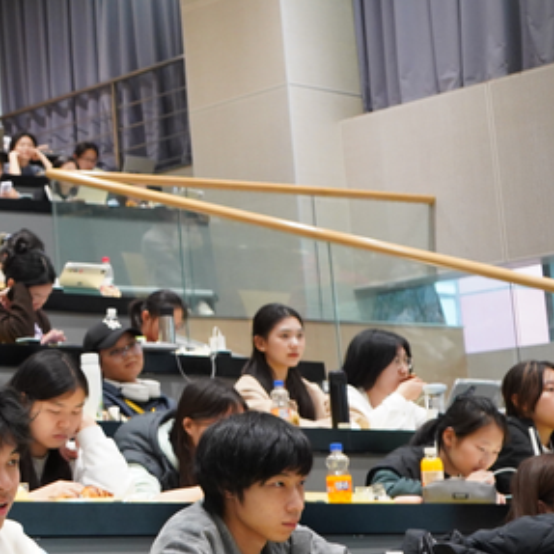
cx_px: -326
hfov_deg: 16.1
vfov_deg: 17.9
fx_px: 1756
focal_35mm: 97
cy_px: 252
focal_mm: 32
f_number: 5.6
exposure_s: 1/40
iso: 2500
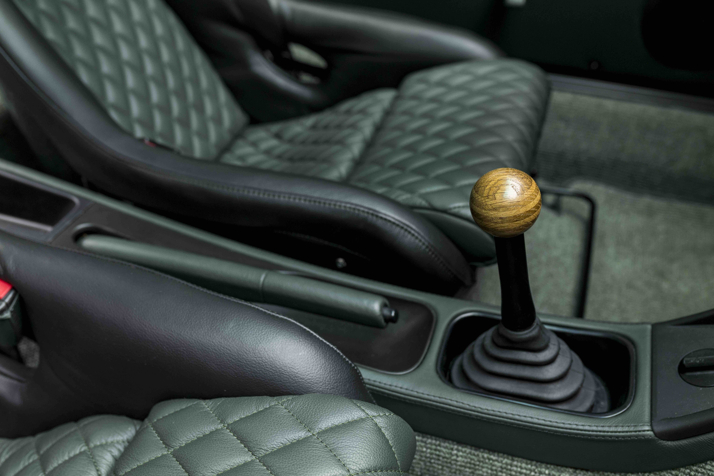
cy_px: 238
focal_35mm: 35
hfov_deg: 54.4
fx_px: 694
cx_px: 357
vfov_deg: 37.9
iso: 800
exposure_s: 1/25
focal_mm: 35
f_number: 4
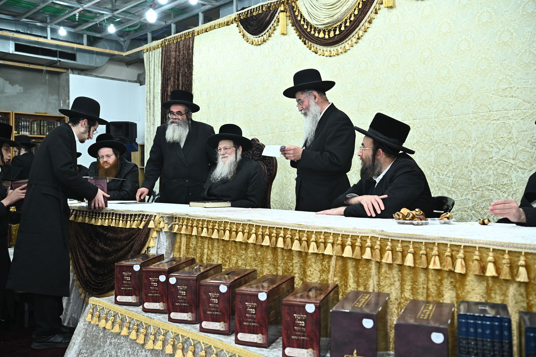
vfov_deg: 35.0
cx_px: 268
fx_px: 565
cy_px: 178
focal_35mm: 38
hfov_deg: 50.7
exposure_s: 1/125
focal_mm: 38
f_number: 4.5
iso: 1000
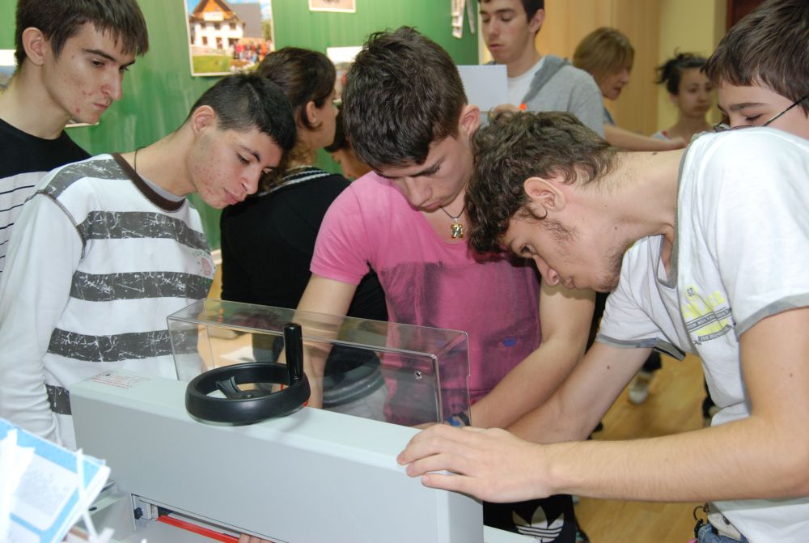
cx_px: 404
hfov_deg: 49.5
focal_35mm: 39
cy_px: 272
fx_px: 878
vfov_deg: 34.4
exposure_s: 1/60
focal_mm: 26
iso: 500
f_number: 4.5
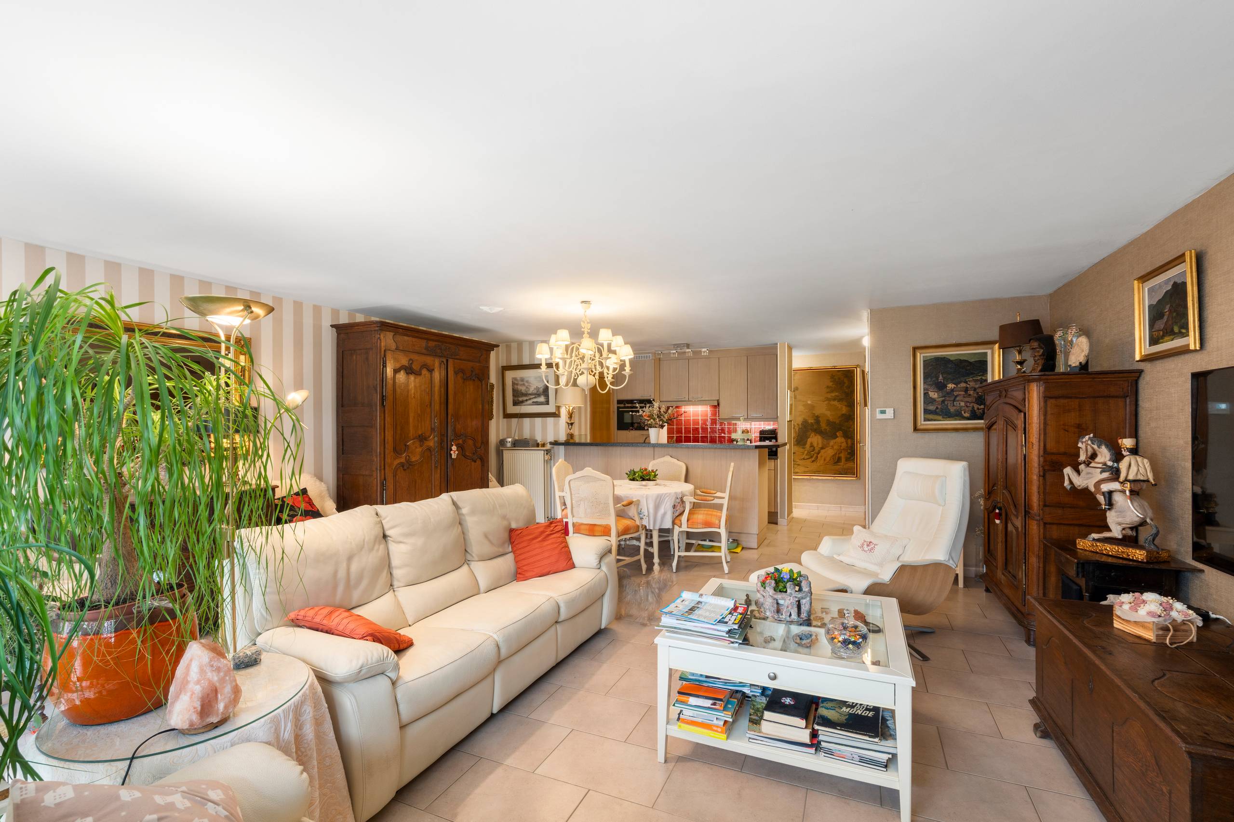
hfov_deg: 96.7
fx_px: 548
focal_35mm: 16
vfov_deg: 73.7
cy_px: 411
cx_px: 617
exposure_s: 2.5
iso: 200
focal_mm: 16
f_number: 11
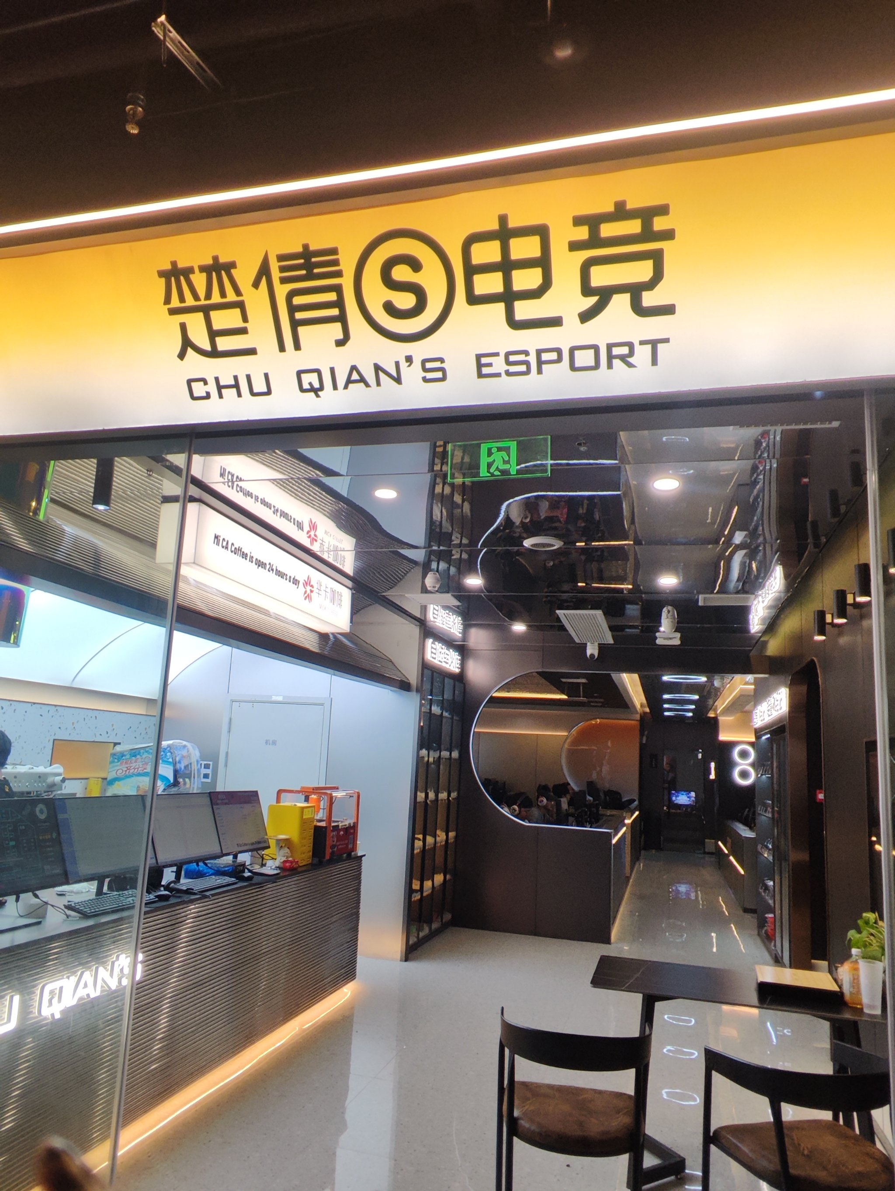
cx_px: 448
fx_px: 551
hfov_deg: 78.2
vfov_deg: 94.5
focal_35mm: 16
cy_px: 596
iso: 58
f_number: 2.2
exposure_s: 1/120
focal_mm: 1.65
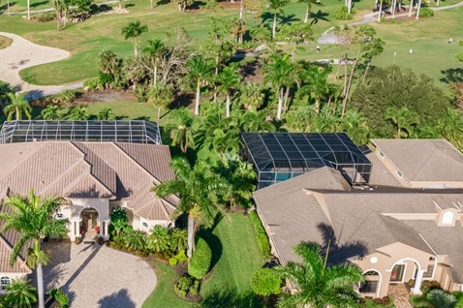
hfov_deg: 38.1
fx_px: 643
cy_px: 117
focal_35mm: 50
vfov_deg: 26.9
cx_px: 89
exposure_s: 1/400
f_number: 2.8
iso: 100
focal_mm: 8.38
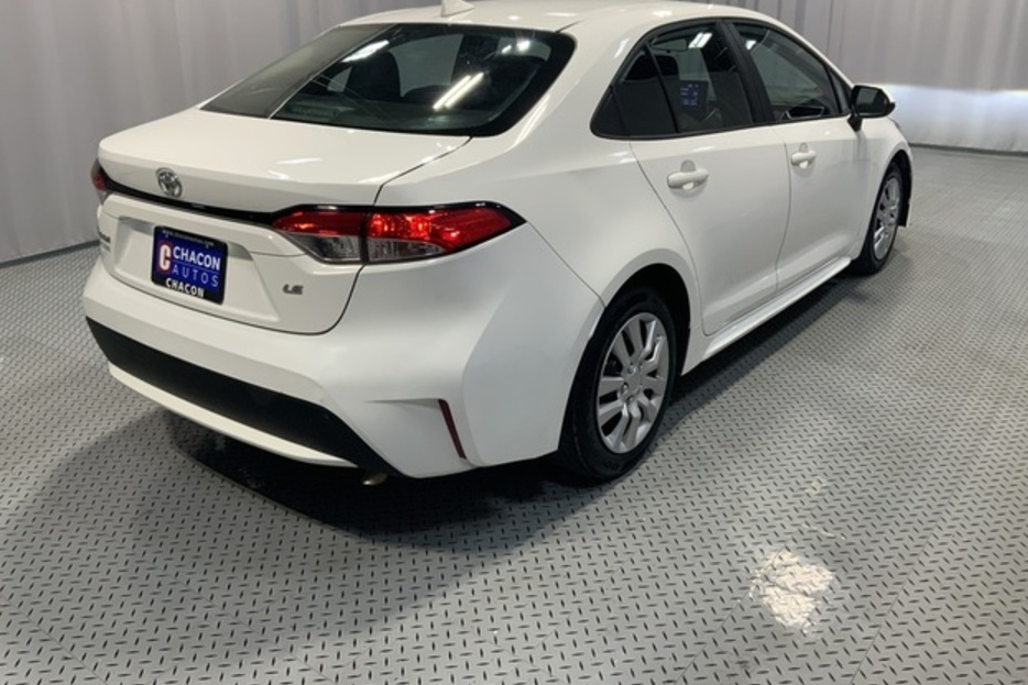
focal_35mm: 31
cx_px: 512
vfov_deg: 42.2
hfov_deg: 60.3
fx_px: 885
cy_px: 295
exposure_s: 1/120
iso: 50
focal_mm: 3
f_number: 1.8
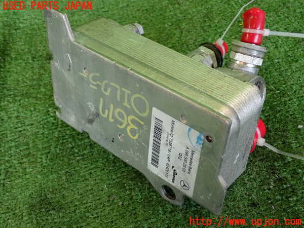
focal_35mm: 47
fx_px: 413
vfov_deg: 30.9
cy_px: 114
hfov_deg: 40.4
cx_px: 152
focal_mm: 8.4
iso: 800
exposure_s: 1/125
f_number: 3.1
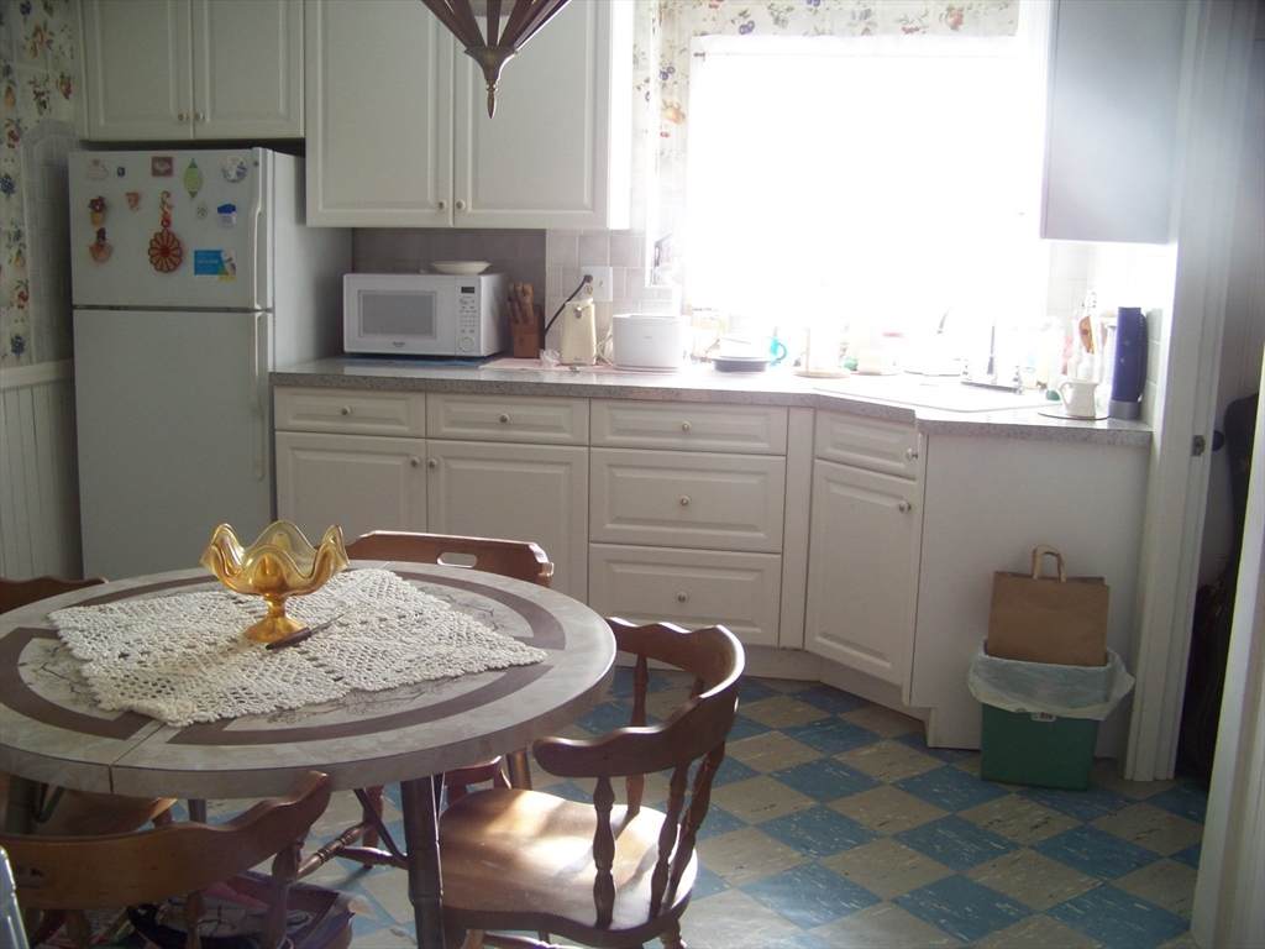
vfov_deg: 39.7
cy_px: 474
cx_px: 632
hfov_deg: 51.4
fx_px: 1316
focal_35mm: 36
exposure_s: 1/30
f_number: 2.8
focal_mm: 5.85
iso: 100
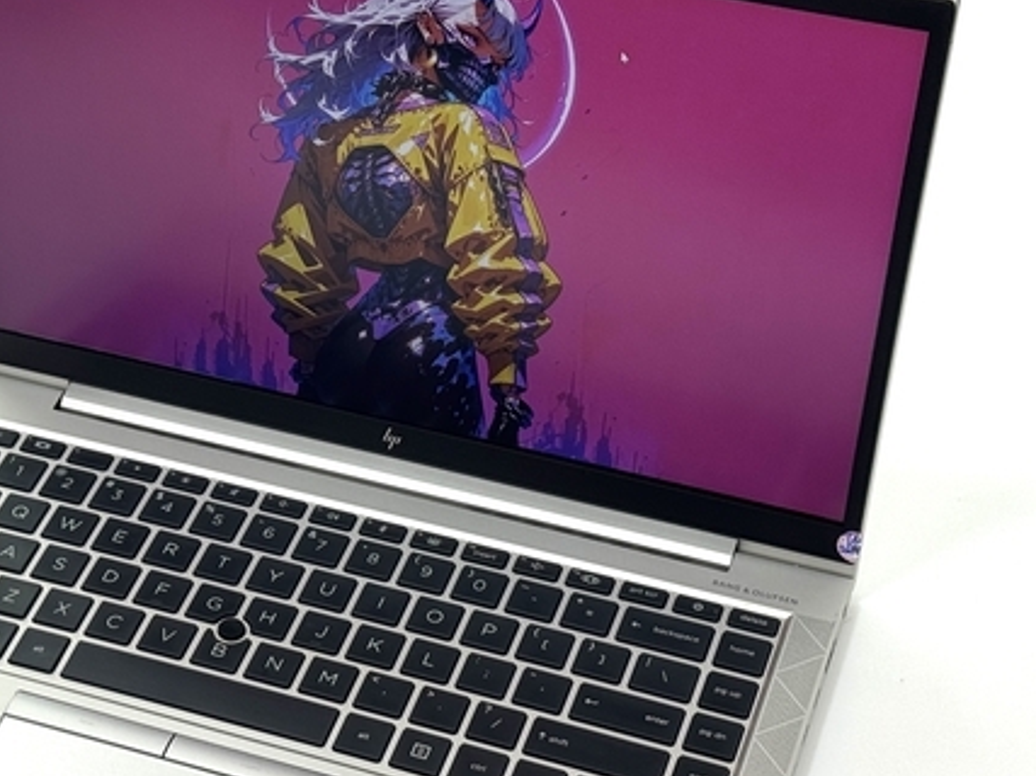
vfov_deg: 16.4
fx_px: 2693
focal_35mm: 90
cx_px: 284
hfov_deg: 21.6
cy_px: 439
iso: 64
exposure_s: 1/121
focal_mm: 6.76
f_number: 1.78
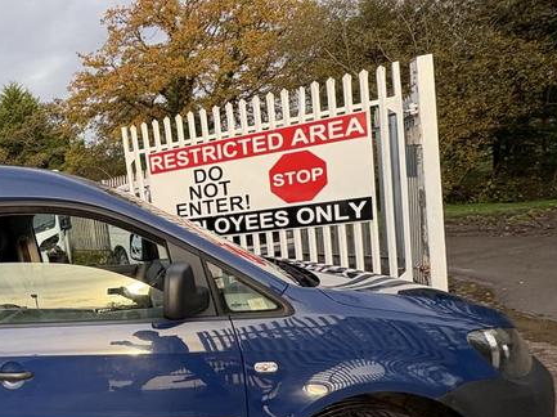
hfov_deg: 52.5
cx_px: 35
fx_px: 466
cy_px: 268
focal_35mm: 29
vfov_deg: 47.6
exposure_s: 1/254
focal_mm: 2.22
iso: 50
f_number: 2.2
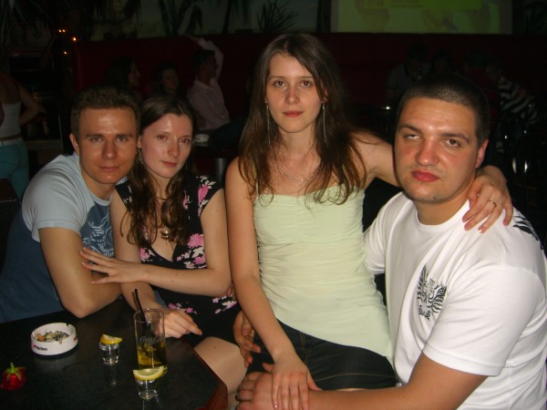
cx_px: 274
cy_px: 205
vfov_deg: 37.7
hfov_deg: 49.0
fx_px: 600
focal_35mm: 38
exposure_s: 1/60
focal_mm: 7.9
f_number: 2.8
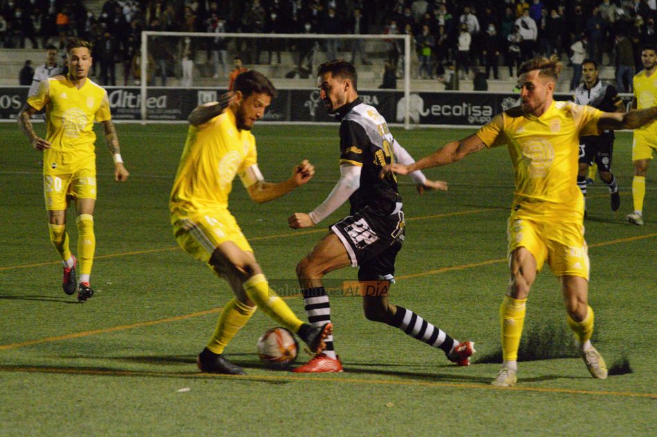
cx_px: 328
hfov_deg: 9.5
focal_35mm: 218
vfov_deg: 6.3
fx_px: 3966
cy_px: 218
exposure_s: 1/320
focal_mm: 145
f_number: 6.3
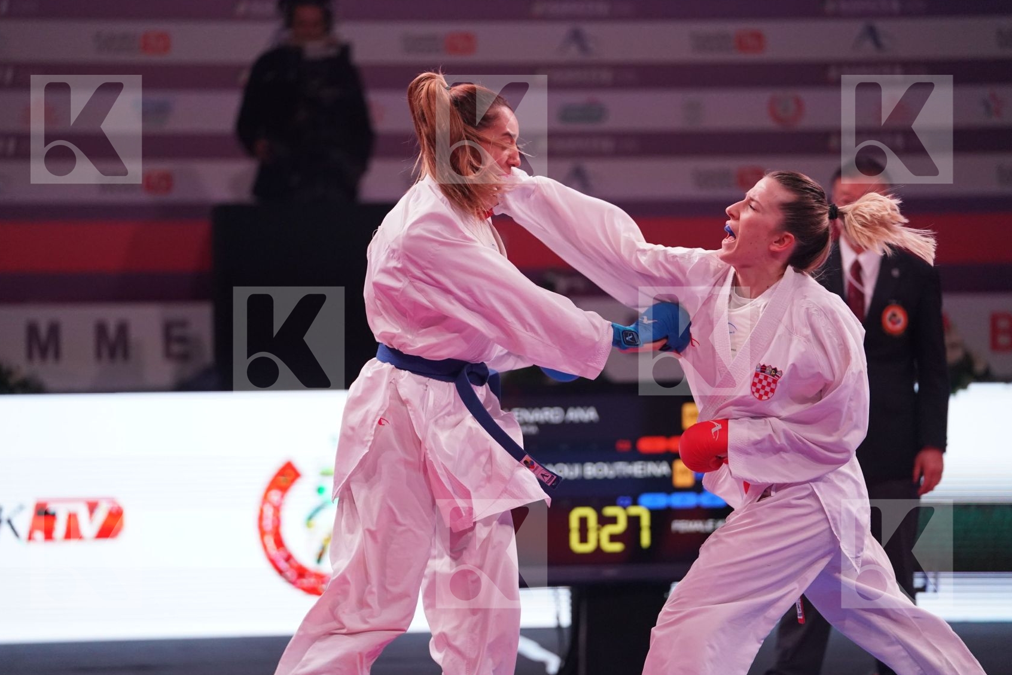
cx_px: 492
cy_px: 341
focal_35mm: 166
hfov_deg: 12.4
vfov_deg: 8.3
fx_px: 4666
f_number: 2.8
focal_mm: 156
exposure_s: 1/1000
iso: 3200
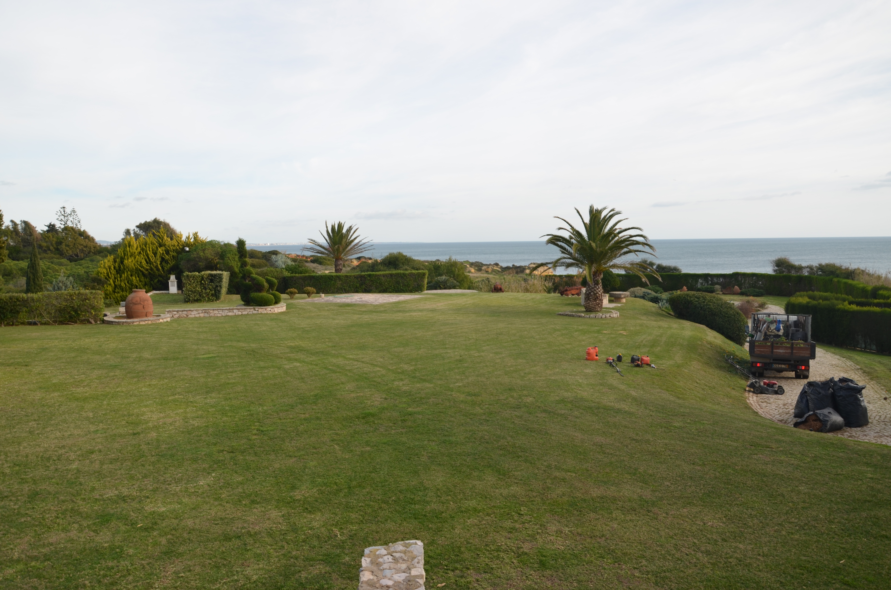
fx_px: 667
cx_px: 446
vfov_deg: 47.7
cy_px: 295
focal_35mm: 27
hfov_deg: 67.5
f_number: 8
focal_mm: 18
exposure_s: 1/200
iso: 100
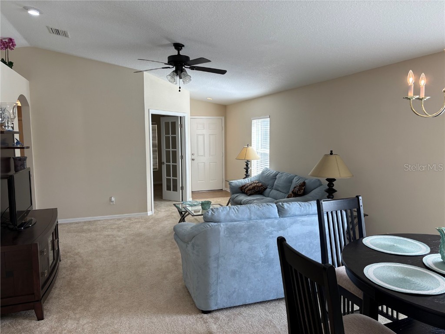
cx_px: 222
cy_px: 167
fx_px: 334
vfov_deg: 53.1
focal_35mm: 26
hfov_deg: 67.3
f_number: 1.6
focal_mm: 5.96
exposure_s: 1/120
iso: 50
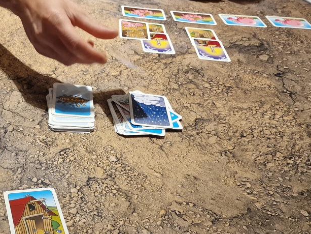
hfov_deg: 37.0
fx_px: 449
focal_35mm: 50
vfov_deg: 28.6
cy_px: 180
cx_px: 69
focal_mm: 6.4
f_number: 1.8
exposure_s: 1/100
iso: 200
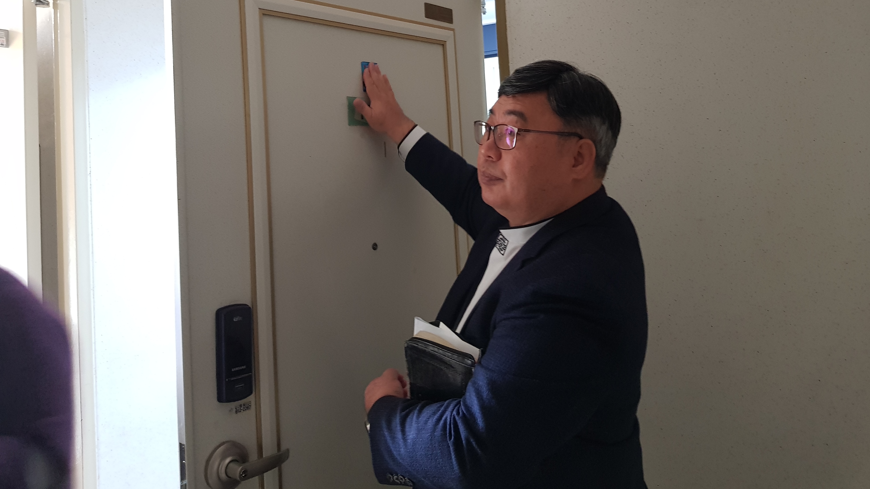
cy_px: 161
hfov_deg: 66.1
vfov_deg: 39.7
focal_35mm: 29
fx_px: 669
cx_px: 438
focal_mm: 4.2
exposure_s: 1/20
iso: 250
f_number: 1.7
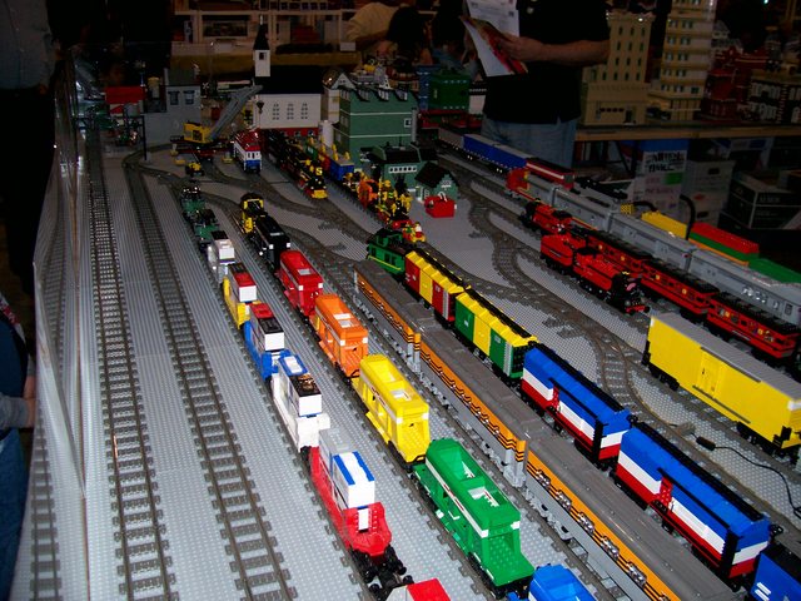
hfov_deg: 54.0
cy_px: 300
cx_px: 400
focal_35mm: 34
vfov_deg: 41.8
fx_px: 787
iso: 140
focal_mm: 5.6
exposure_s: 1/112
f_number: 2.7
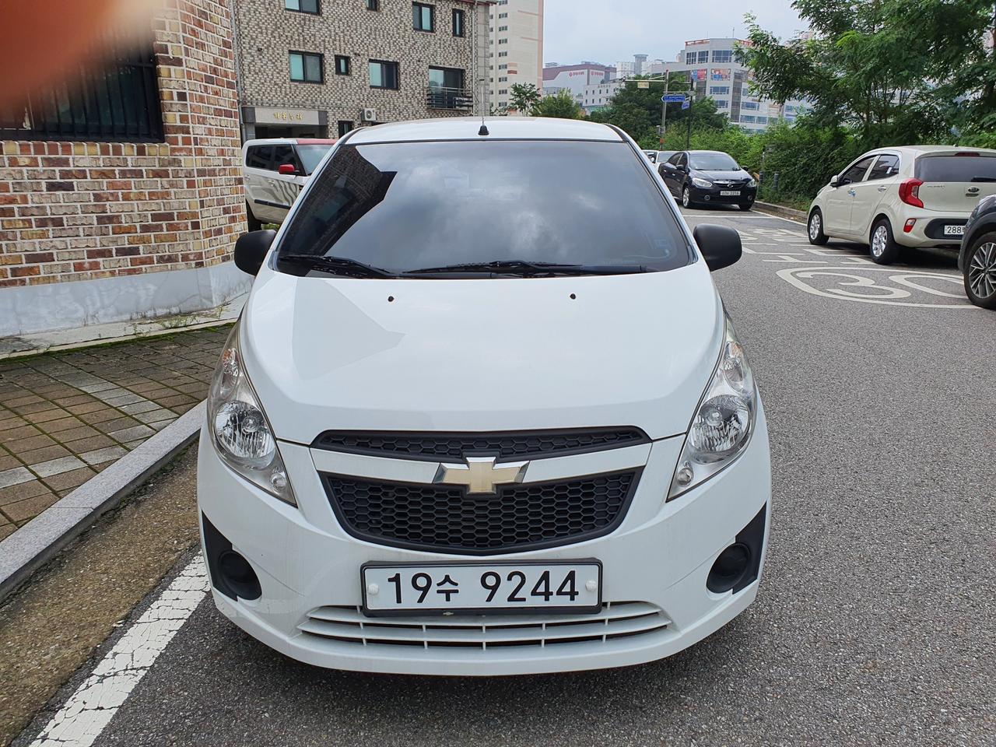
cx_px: 498
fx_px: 748
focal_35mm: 26
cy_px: 374
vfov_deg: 53.1
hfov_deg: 67.3
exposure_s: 1/1120
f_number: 2.4
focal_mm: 4.3
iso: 50
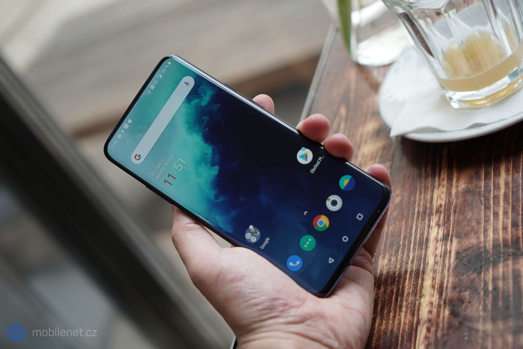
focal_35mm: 53
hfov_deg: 37.5
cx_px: 262
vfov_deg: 25.5
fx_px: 770
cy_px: 174
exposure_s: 1/200
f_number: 4
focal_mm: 53
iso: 640
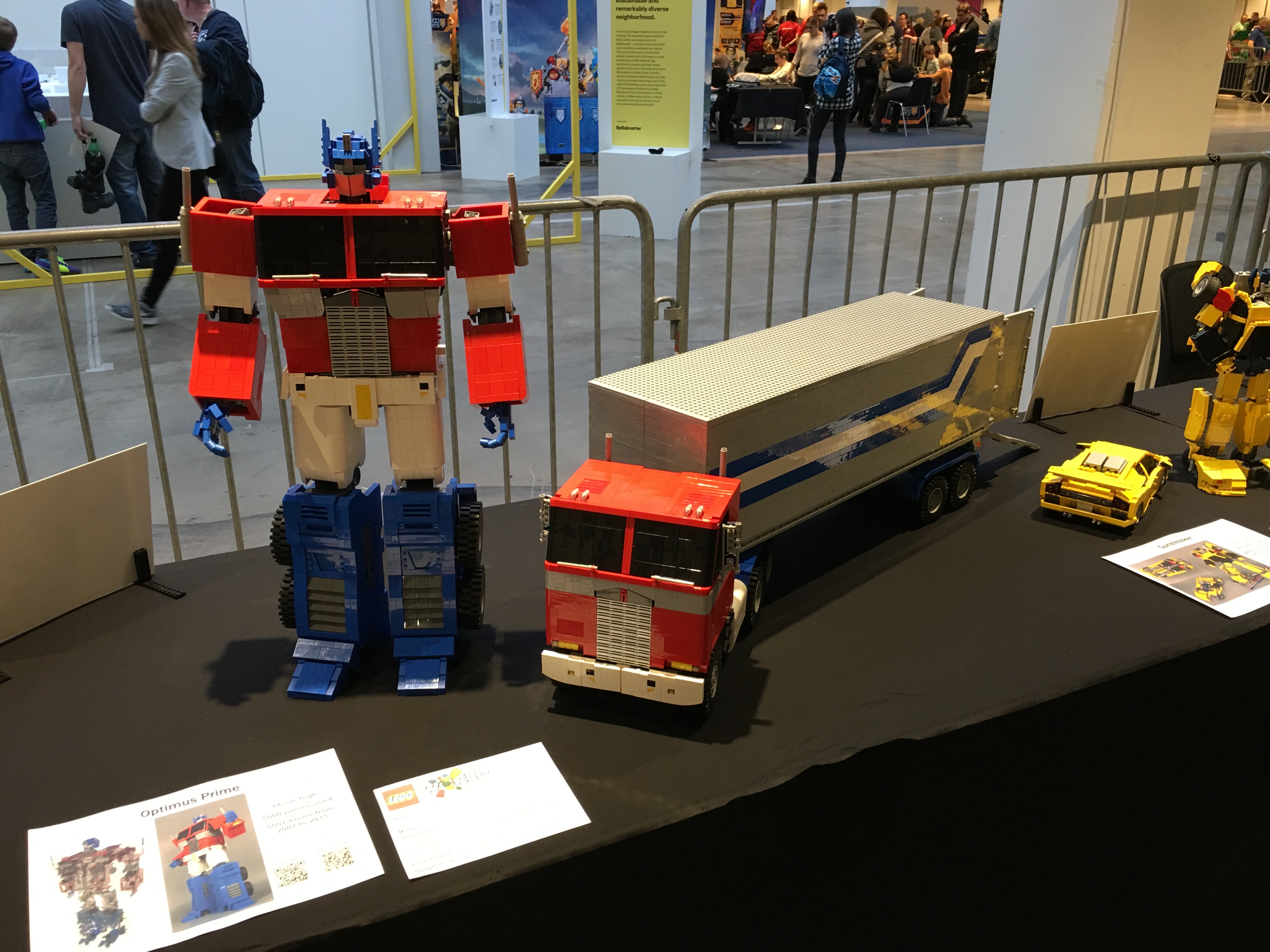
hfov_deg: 61.7
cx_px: 635
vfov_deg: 48.2
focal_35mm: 29
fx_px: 1064
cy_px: 476
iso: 64
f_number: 2.2
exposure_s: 1/17
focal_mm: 4.15
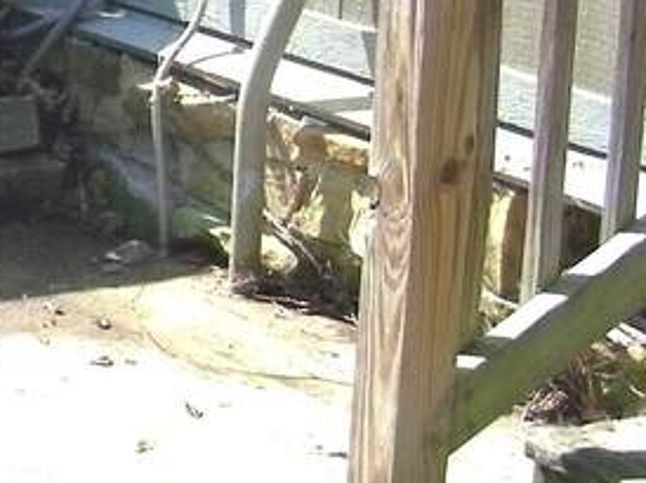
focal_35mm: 131
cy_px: -45
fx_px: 2443
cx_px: -545
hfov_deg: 13.4
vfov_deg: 11.1
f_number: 7
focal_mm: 5
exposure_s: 1/125
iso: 80
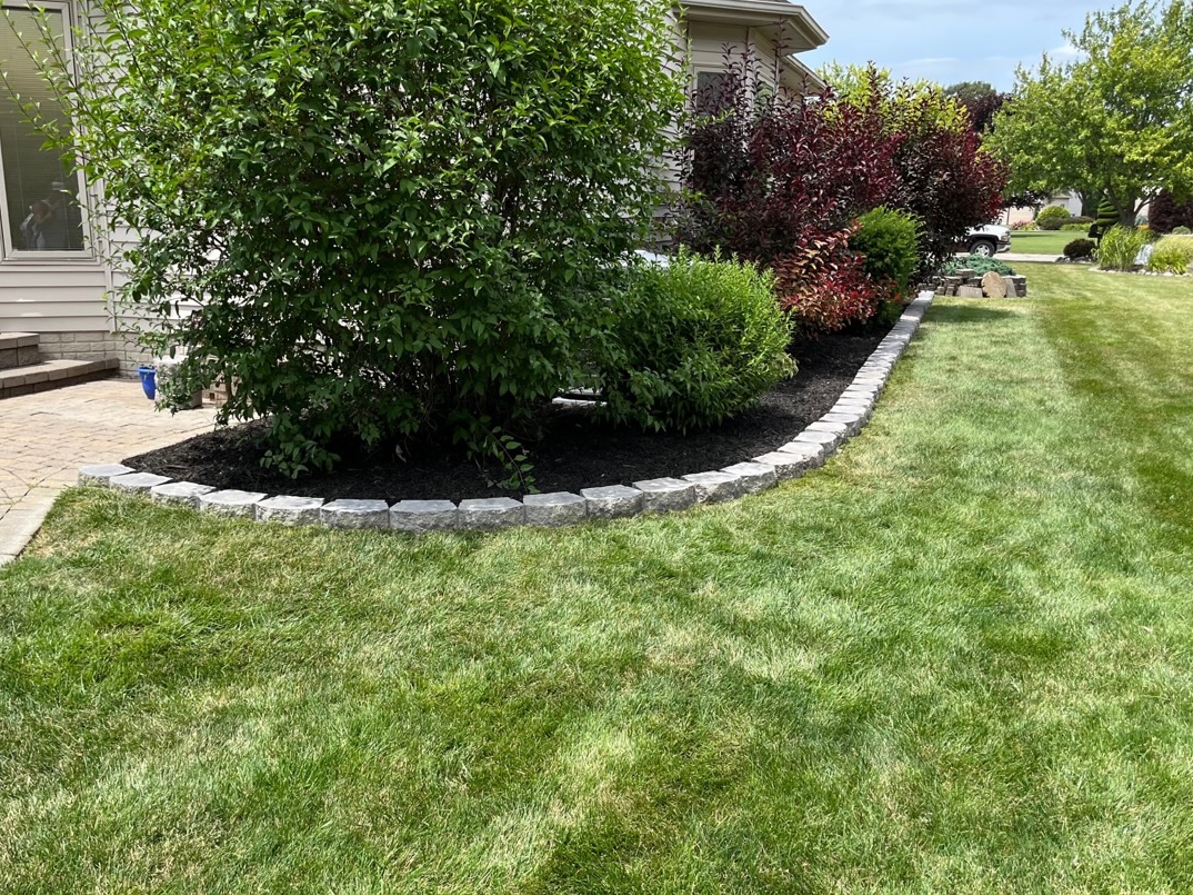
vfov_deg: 45.4
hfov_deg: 58.3
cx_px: 549
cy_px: 461
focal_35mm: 31
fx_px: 1068
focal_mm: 5.1
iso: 50
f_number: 1.6
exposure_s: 1/1623
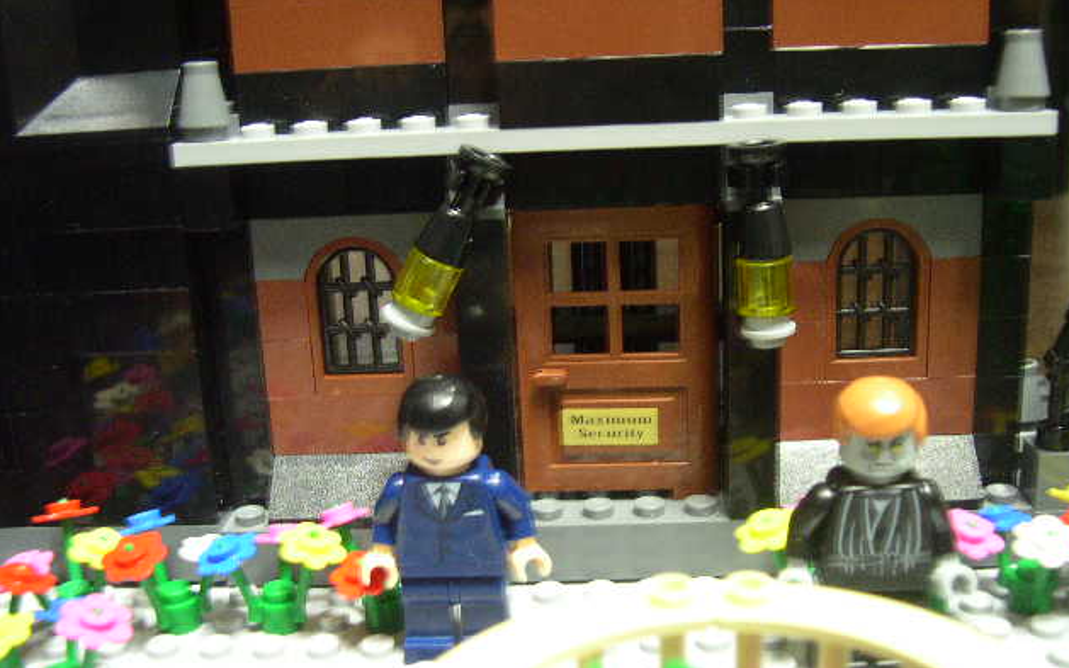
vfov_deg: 31.2
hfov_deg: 48.2
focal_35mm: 41
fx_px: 1194
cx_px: 542
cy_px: 323
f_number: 2.8
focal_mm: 8
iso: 400
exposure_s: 1/2.2
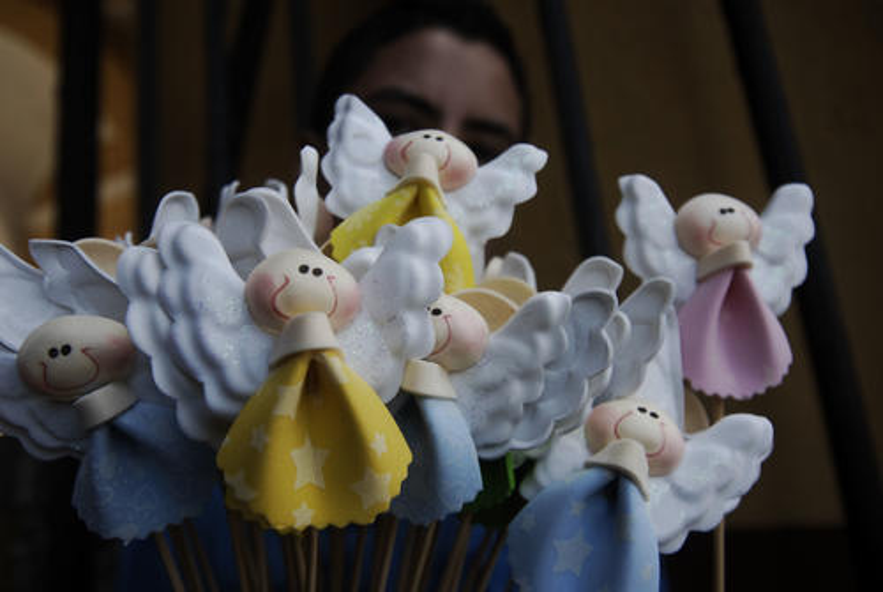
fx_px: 737
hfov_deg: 61.9
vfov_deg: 43.7
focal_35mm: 30
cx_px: 442
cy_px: 296
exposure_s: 1/1000
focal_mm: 20
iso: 400
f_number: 3.2
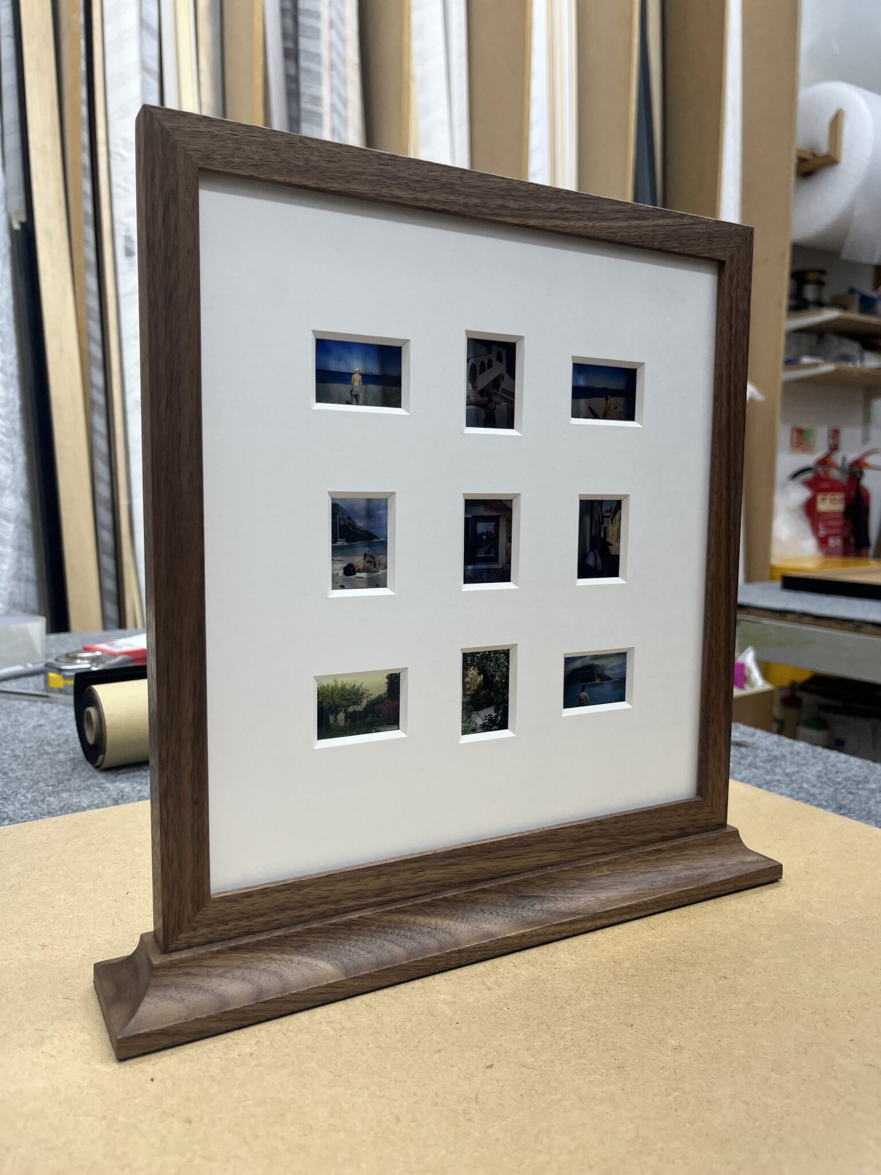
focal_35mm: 26
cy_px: 588
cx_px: 440
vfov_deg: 67.3
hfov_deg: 53.1
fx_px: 882
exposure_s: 1/100
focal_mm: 5.1
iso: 40
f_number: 1.6
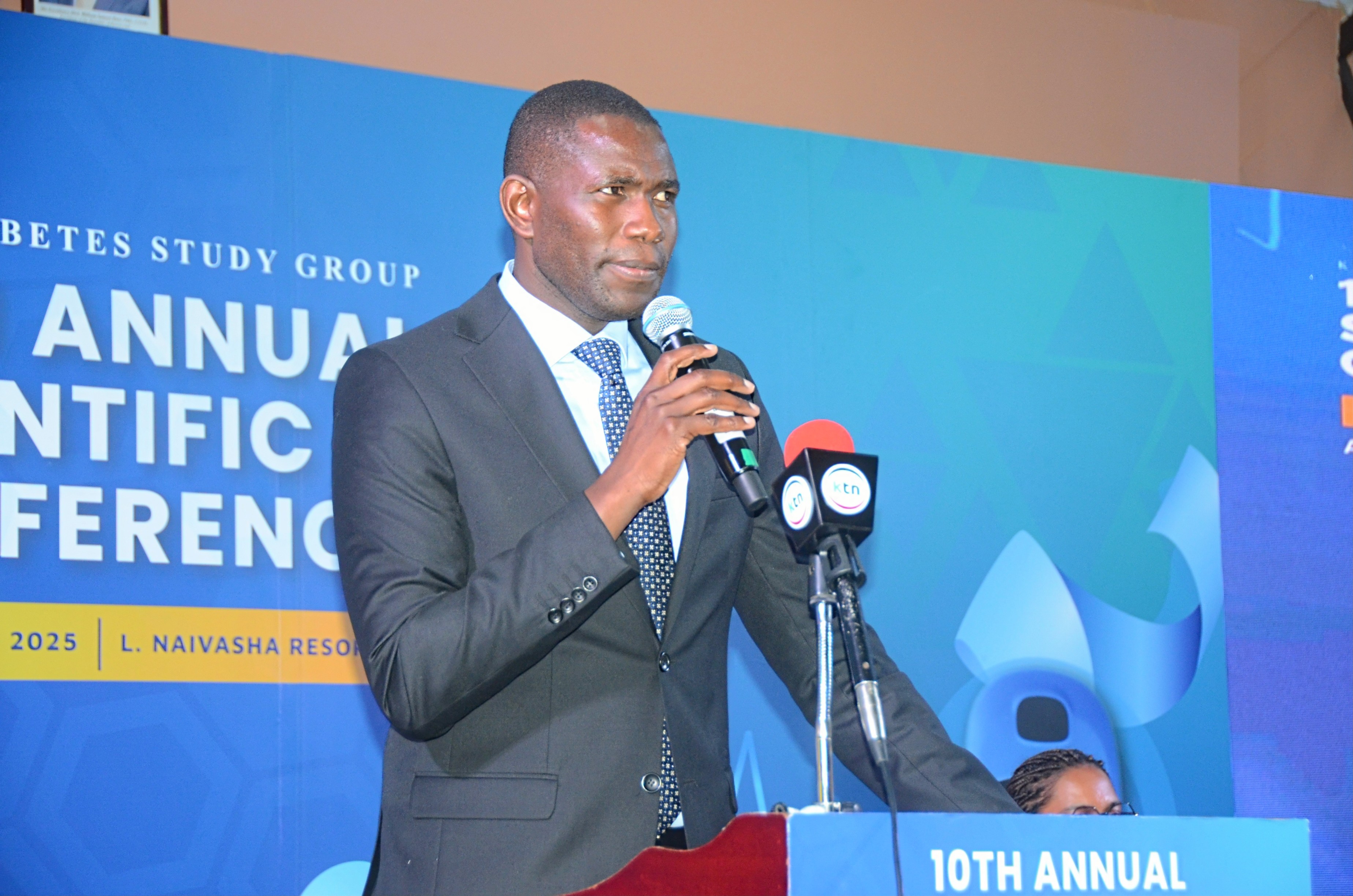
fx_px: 3488
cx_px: 676
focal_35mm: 93
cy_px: 448
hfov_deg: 22.0
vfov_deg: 14.6
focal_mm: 62
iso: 1250
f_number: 4.8
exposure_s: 1/160
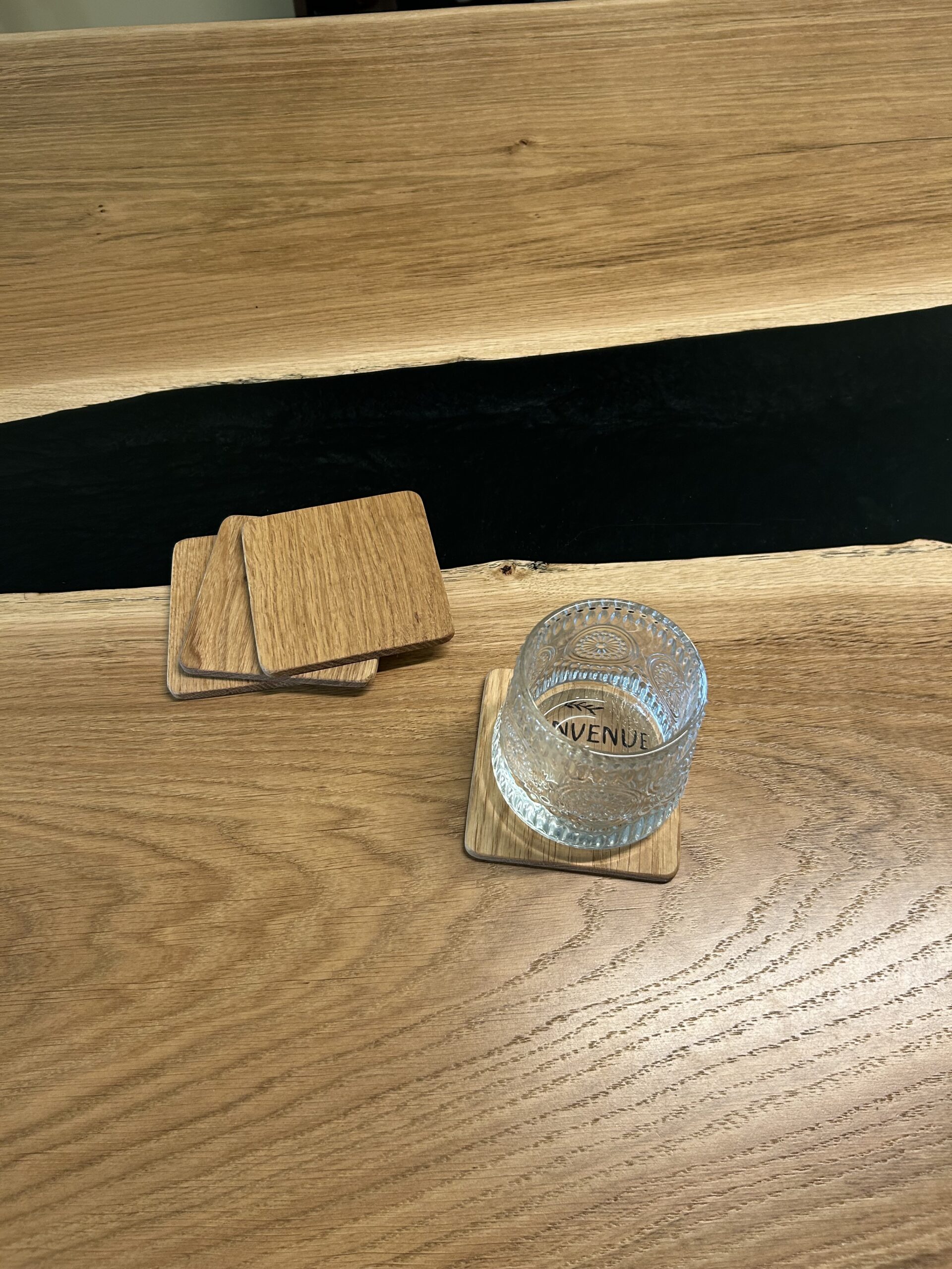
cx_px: 476
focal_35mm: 26
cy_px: 634
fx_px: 953
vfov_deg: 67.3
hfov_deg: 53.1
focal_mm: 5.7
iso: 125
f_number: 1.5
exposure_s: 1/99
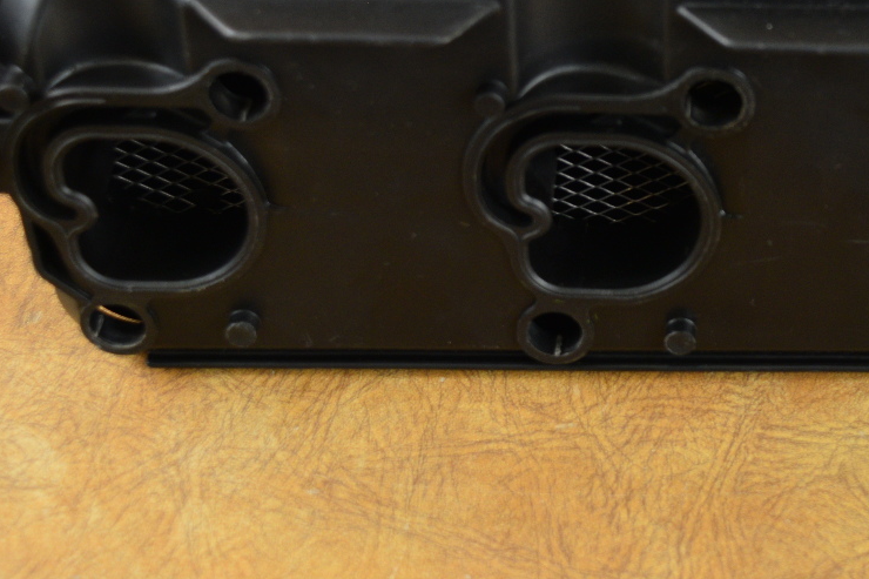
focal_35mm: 94
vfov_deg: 14.5
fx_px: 2270
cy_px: 154
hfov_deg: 21.3
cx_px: 745
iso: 400
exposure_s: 1/160
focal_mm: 29
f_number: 6.3
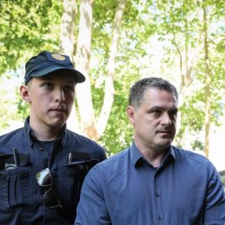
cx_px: 184
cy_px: 168
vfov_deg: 27.8
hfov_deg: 27.5
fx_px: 449
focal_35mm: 61
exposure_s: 1/640
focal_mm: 31
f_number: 4
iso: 1250
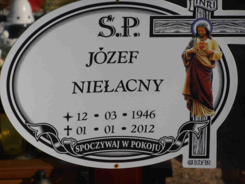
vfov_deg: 6.2
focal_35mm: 240
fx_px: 1699
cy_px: 92
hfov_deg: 8.2
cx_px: 122
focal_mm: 42.54
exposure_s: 1/800
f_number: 5.7
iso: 80
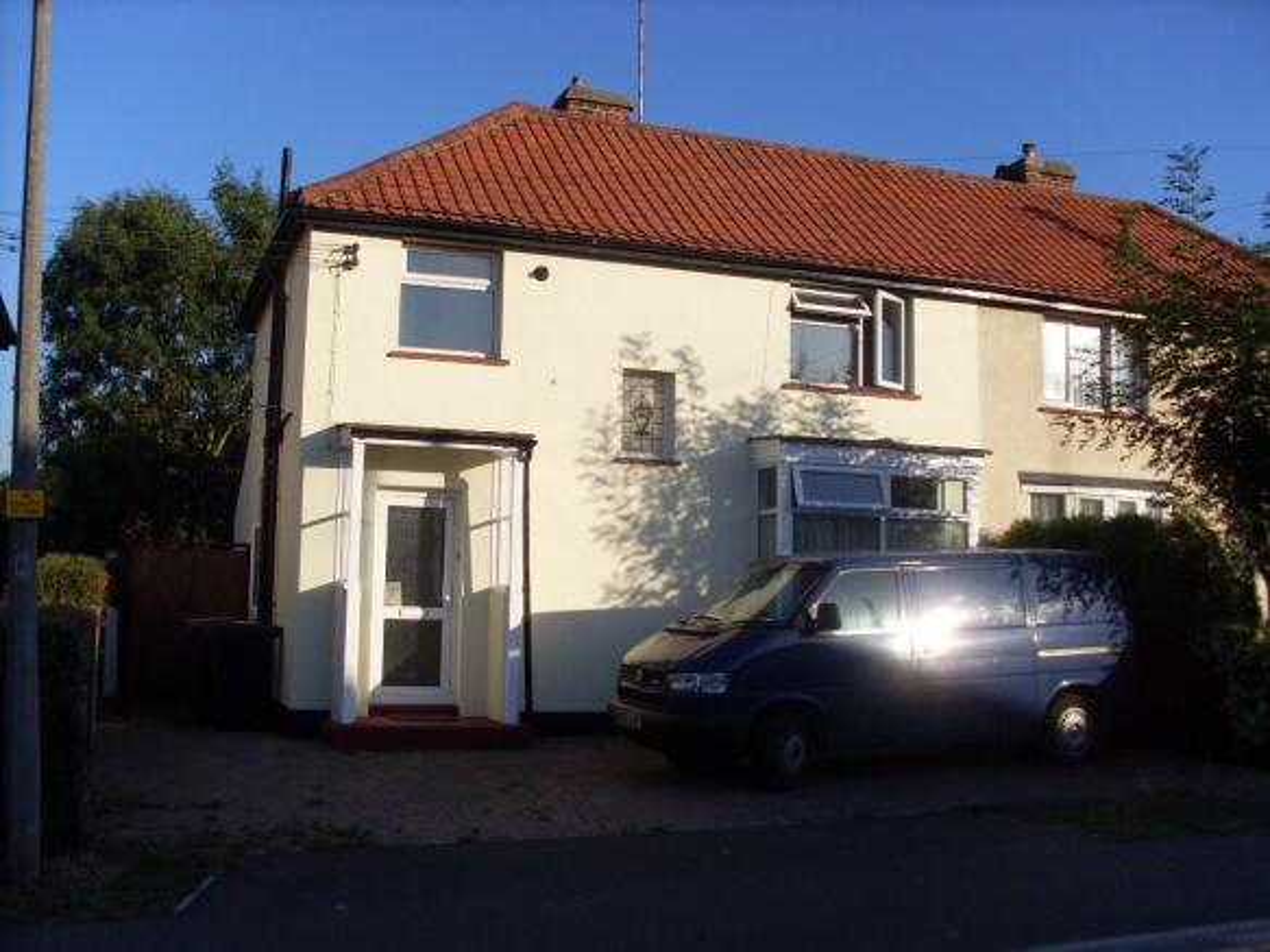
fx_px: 1394
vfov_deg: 37.7
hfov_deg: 49.0
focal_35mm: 38
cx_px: 635
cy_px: 476
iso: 80
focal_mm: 6.3
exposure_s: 1/250
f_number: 7.7
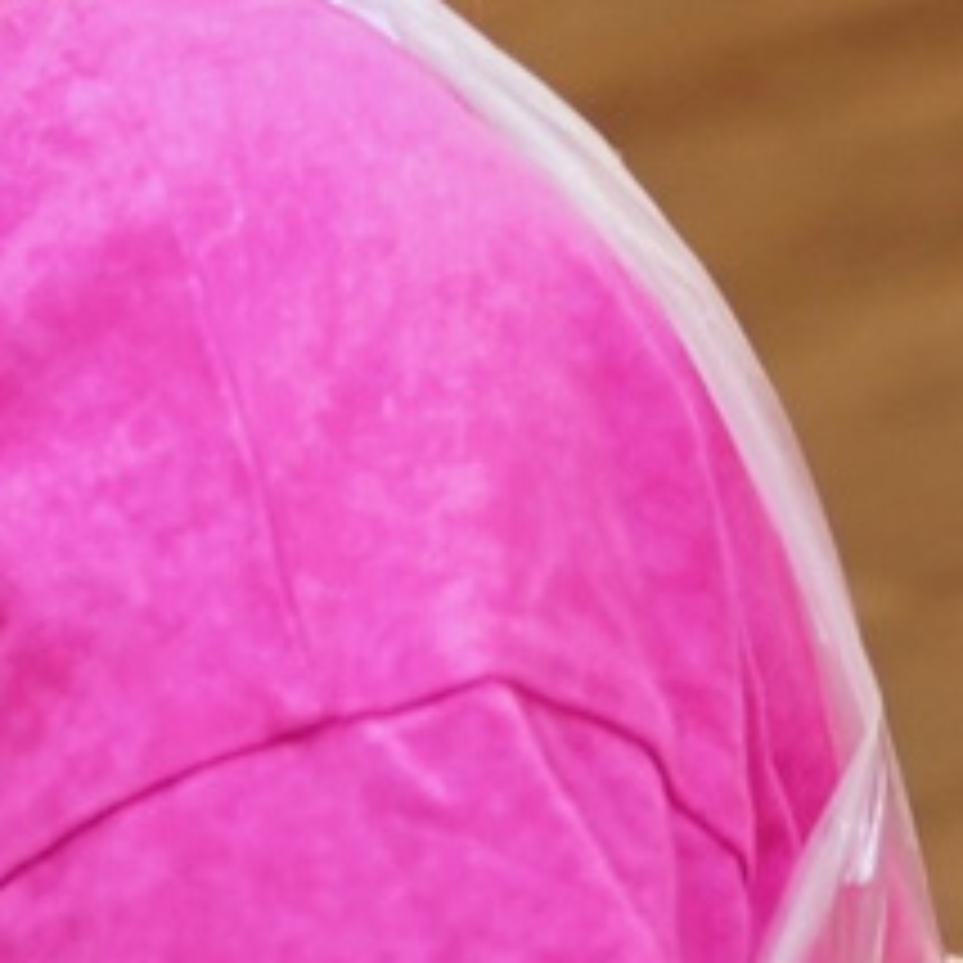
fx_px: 10575
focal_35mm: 336
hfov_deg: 5.2
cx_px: 850
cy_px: -1271
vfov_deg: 5.1
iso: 500
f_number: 2.8
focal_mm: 33
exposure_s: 1/60
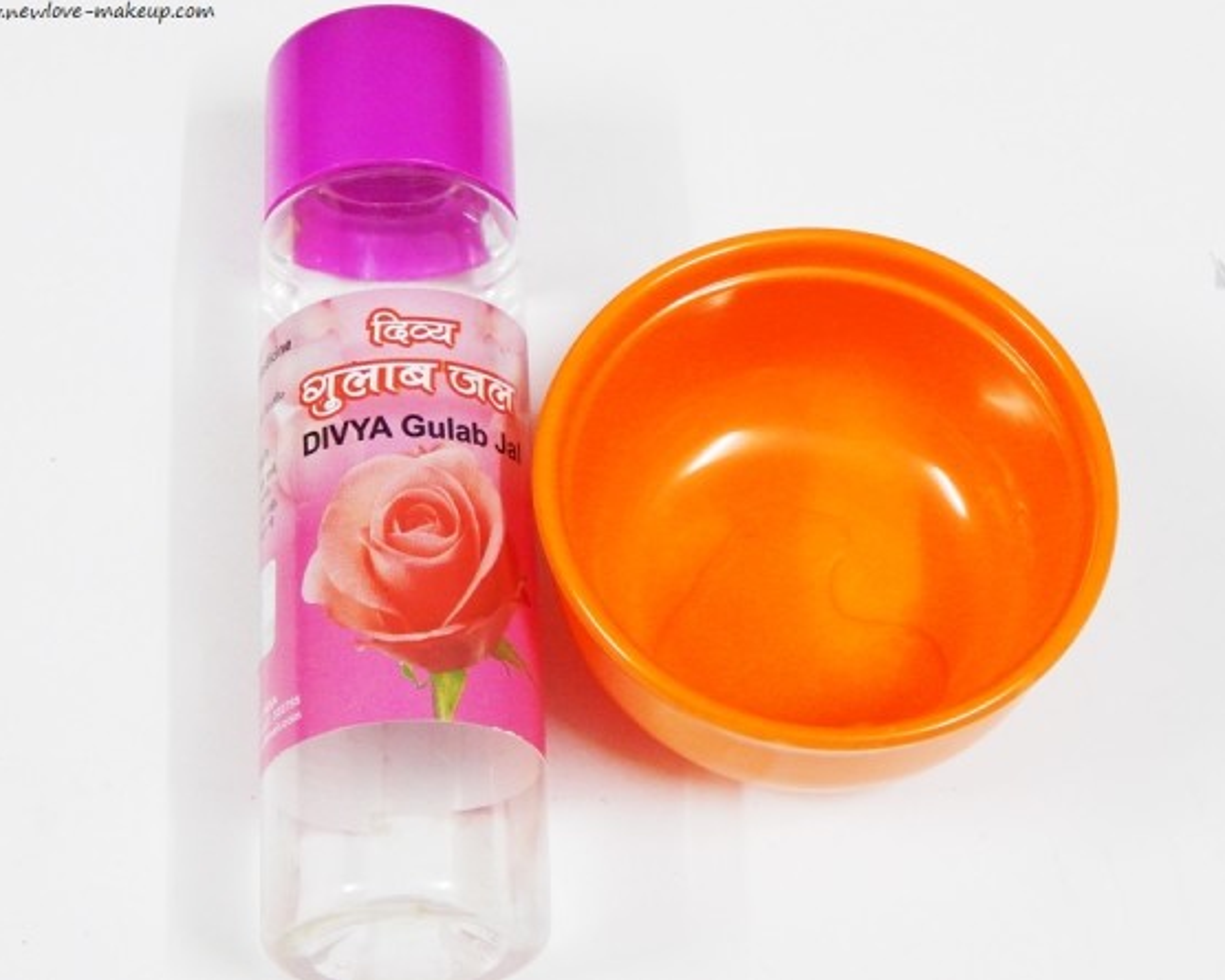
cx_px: 612
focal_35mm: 80
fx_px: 2901
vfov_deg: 19.2
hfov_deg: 23.8
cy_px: 487
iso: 400
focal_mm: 13.5
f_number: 4.2
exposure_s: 1/8
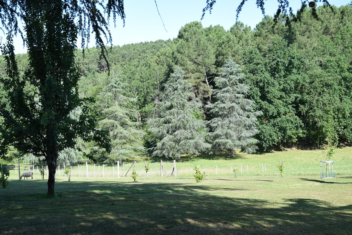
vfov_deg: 29.9
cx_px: 176
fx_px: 440
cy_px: 118
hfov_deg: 43.6
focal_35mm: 45
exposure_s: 1/250
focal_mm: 30
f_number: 8
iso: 220
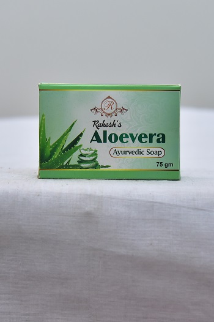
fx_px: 625
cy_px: 161
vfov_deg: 28.9
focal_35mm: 70
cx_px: 107
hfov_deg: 19.4
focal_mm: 70
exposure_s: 1/125
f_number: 4.5
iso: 1600
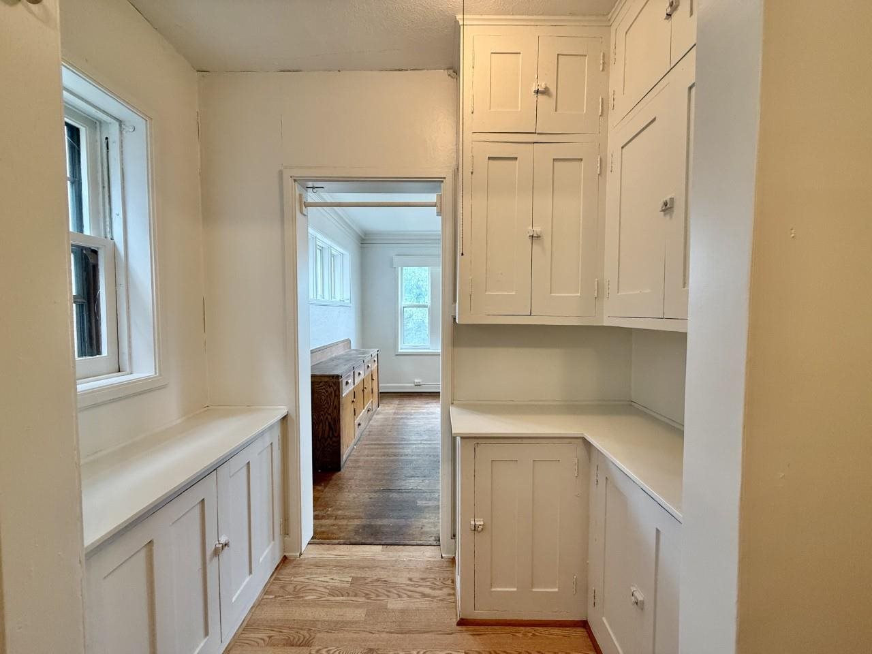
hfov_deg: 102.1
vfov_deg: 85.7
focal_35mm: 14
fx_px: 353
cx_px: 436
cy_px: 327
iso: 160
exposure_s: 1/120
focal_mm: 2.22
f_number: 2.2
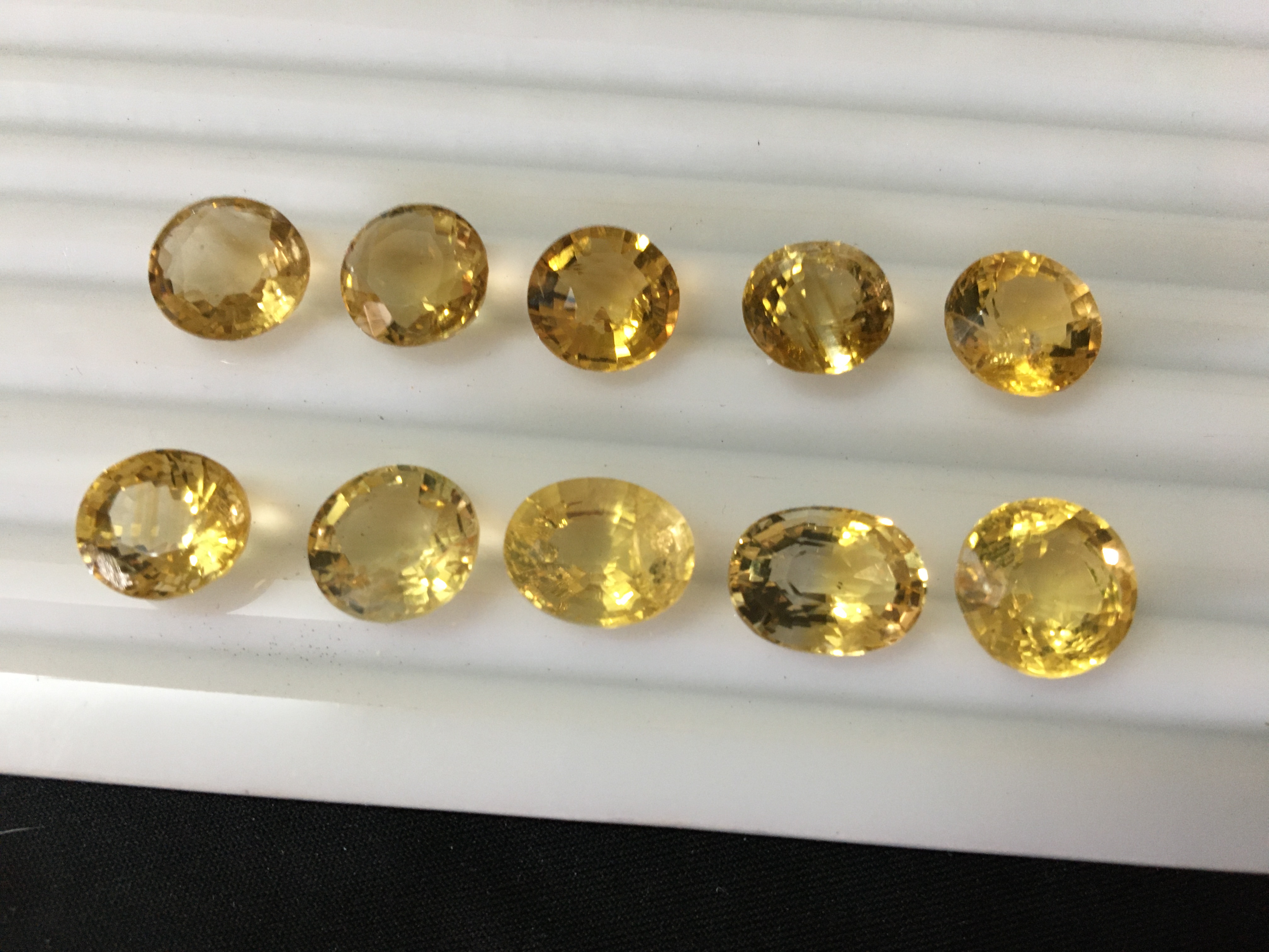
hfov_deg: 61.7
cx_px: 634
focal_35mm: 29
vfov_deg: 48.2
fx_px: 1063
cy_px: 476
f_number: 2.2
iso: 160
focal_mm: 4.15
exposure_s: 1/33
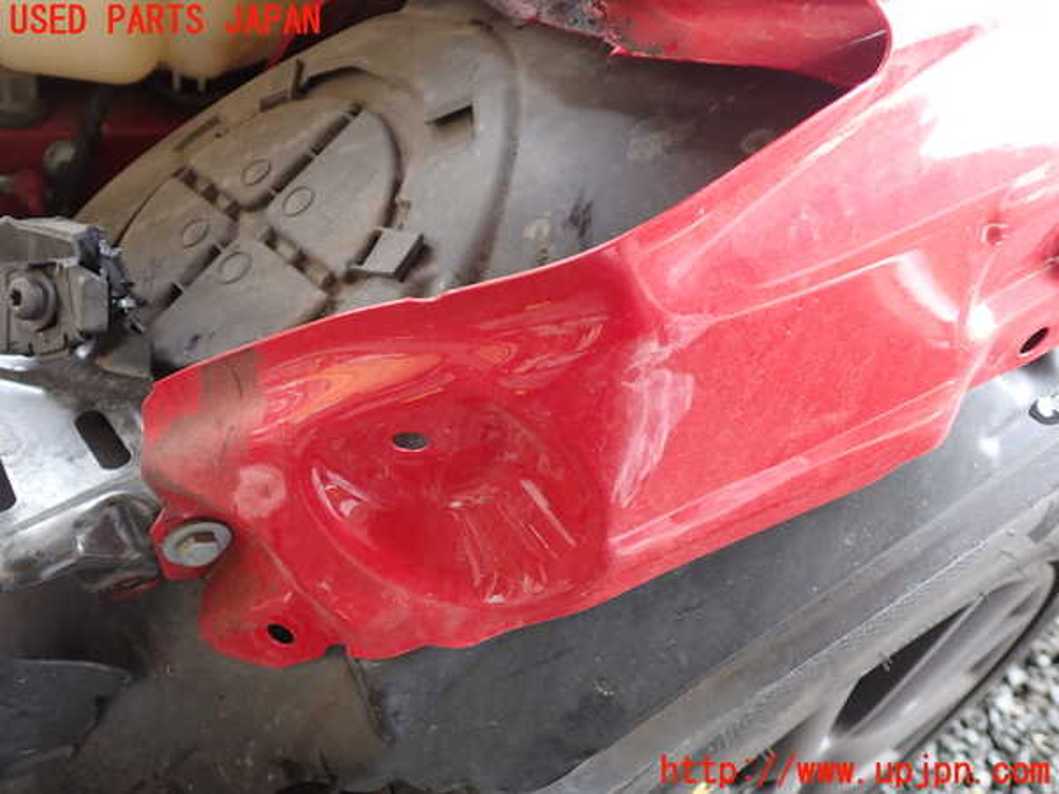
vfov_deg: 46.8
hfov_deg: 60.0
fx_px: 918
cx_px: 530
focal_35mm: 30
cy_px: 397
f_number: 2.3
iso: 200
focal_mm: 5.4
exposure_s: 1/60
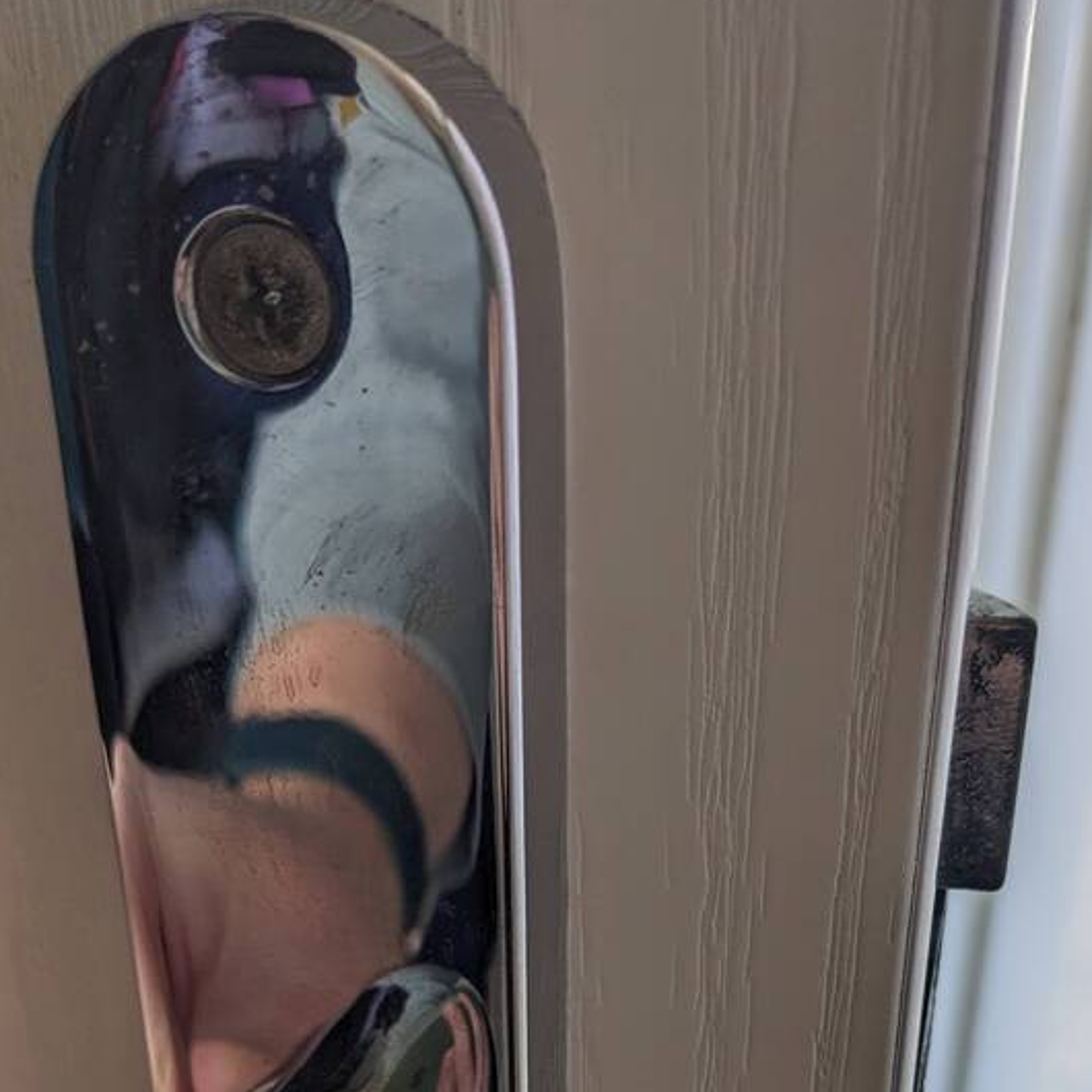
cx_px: 620
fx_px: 1713
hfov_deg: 35.3
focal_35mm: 48
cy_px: 1037
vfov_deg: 33.0
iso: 49
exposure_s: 1/186
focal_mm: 4.38
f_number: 1.73
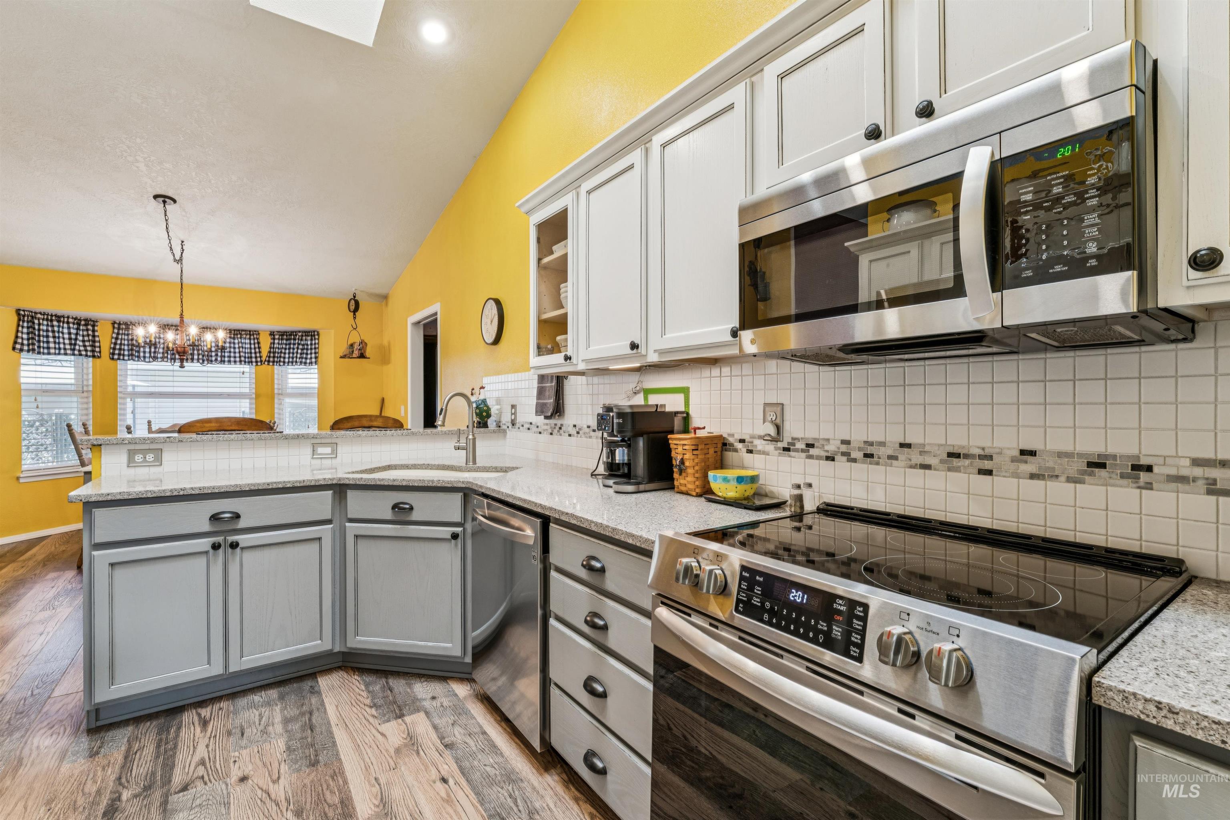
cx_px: 615
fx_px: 547
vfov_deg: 73.7
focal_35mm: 16
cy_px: 410
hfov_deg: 96.7
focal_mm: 16
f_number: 13
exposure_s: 1/5
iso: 400
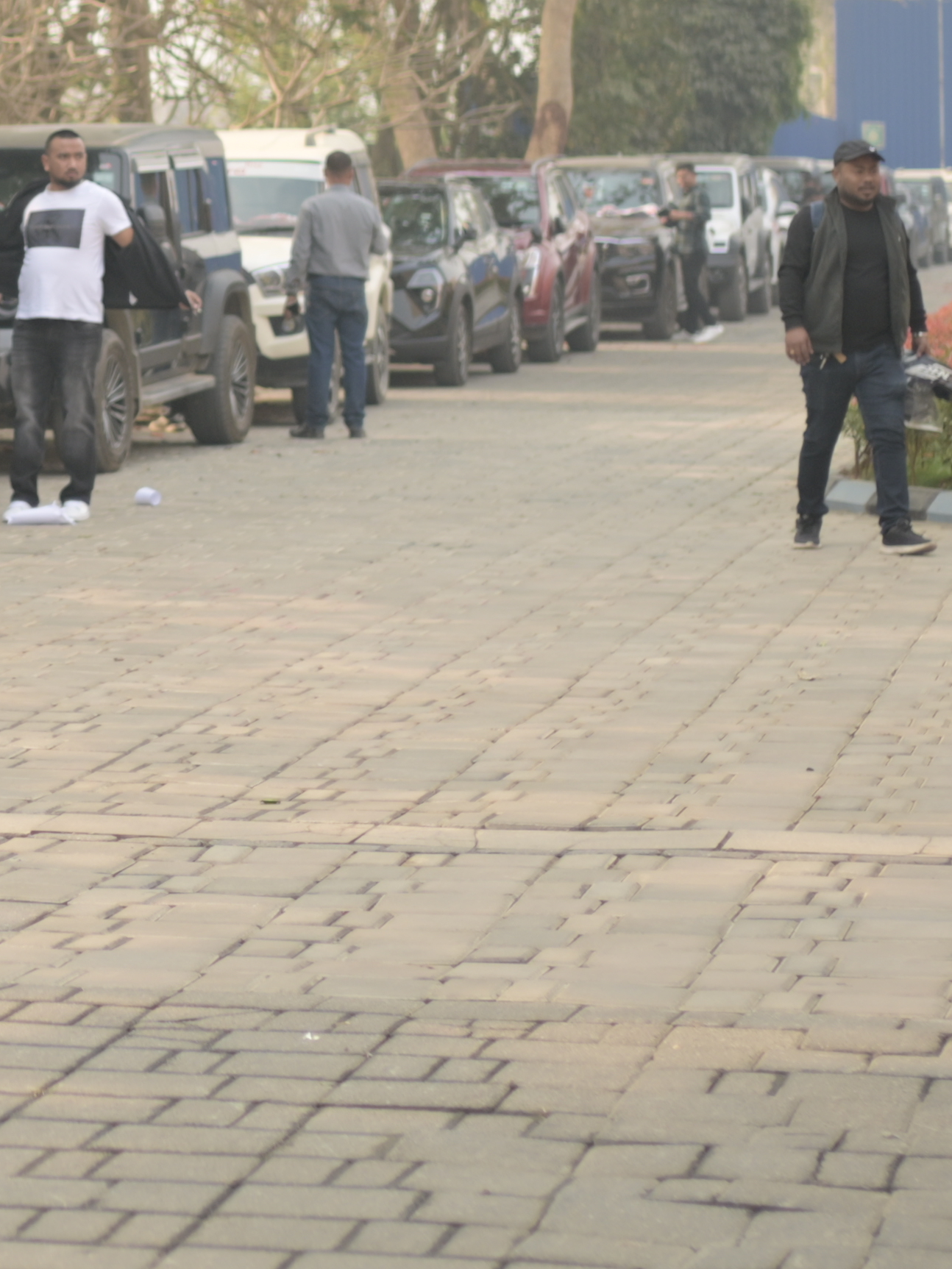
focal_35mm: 118
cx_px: -352
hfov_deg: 12.1
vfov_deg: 16.3
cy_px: -15
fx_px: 4326
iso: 125
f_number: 1.4
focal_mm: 35
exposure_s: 1/1600
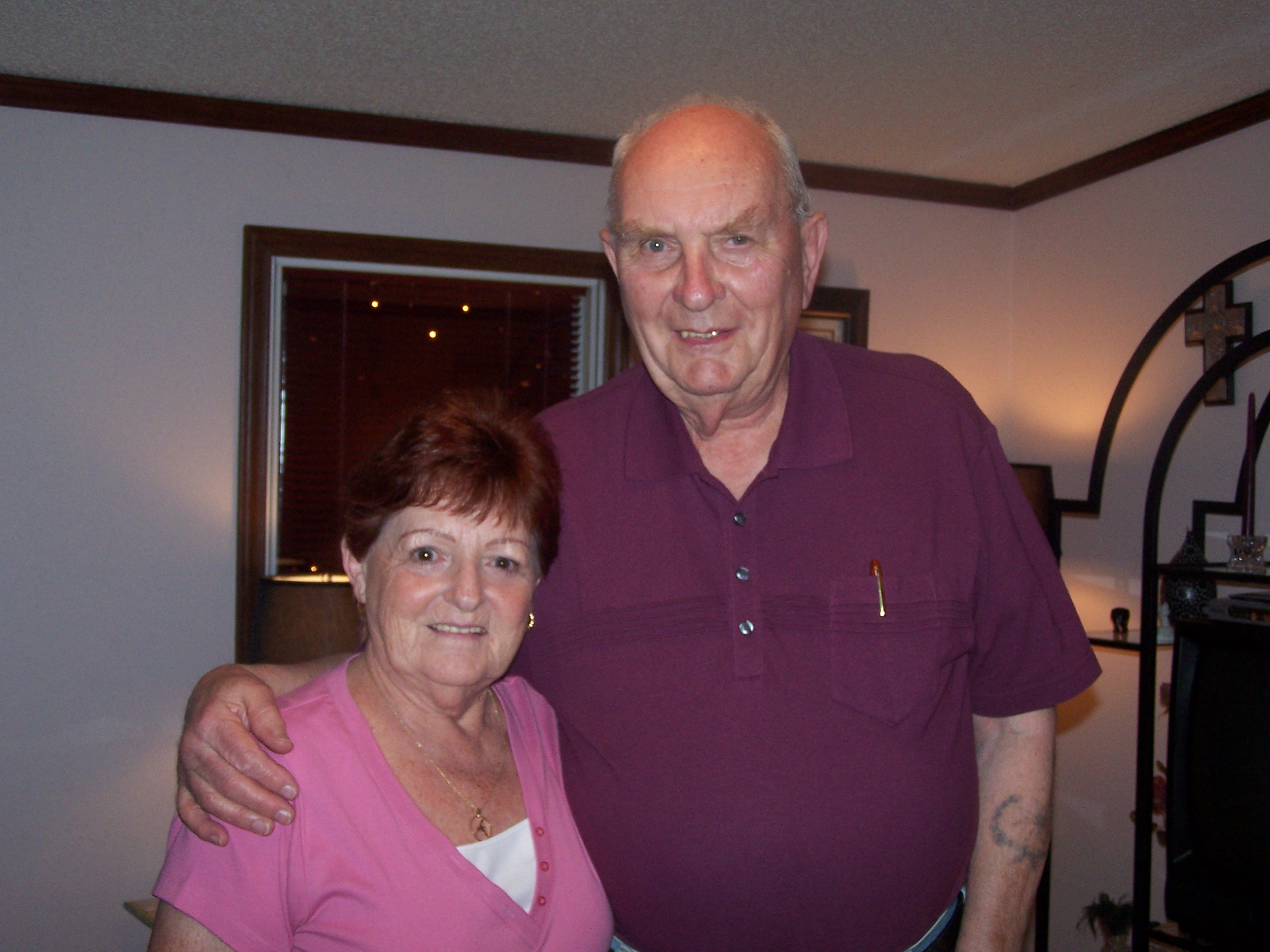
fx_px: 1871
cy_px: 476
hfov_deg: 37.5
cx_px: 635
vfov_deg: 28.6
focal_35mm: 51
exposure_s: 1/60
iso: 140
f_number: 3
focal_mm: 8.5
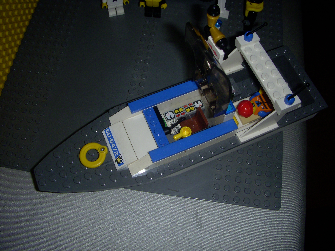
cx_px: 168
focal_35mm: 38
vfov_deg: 37.7
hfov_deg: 49.0
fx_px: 368
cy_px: 126
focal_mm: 6.3
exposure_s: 1/30
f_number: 3.3
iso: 100
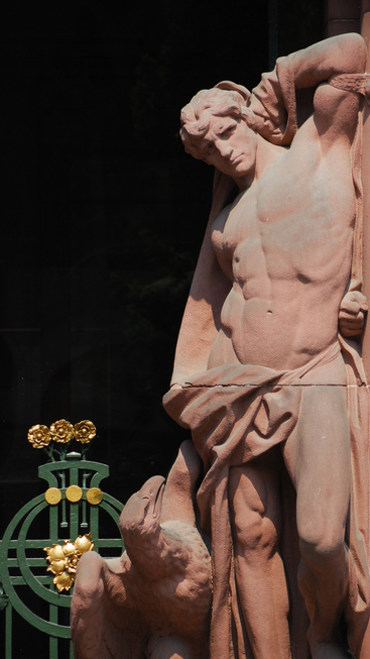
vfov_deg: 6.4
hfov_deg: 3.6
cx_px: 233
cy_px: 352
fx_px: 5882
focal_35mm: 337
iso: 140
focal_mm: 200
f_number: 5.6
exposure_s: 1/320
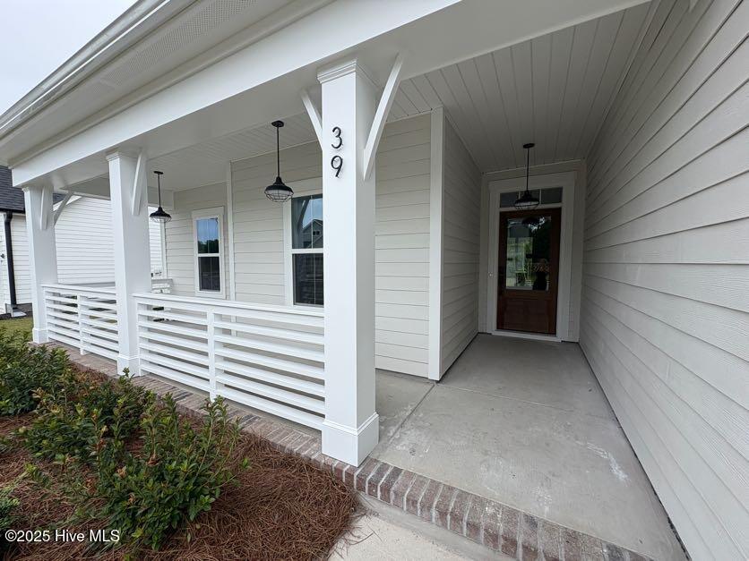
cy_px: 280
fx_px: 303
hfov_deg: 102.1
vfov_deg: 85.7
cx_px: 374
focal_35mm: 14
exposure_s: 1/707
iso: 40
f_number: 2.2
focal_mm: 2.22
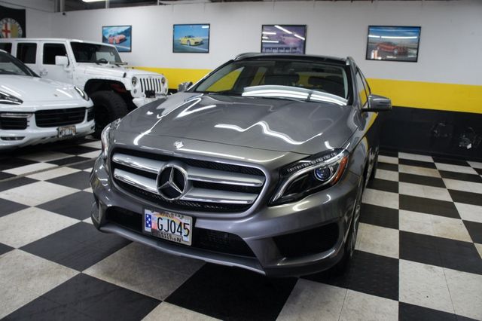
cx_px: 241
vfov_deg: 47.9
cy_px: 160
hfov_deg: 67.4
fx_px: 361
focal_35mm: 27
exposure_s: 1/80
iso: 500
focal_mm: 18
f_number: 4
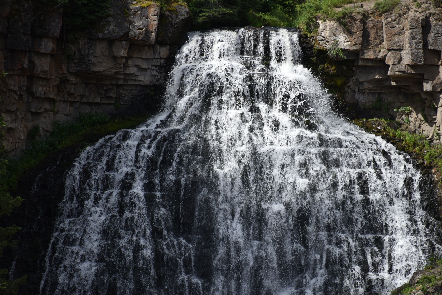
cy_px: 148
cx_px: 221
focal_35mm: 300
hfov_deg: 6.9
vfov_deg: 4.6
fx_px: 3684
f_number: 5.6
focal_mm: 300
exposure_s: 1/640
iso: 200
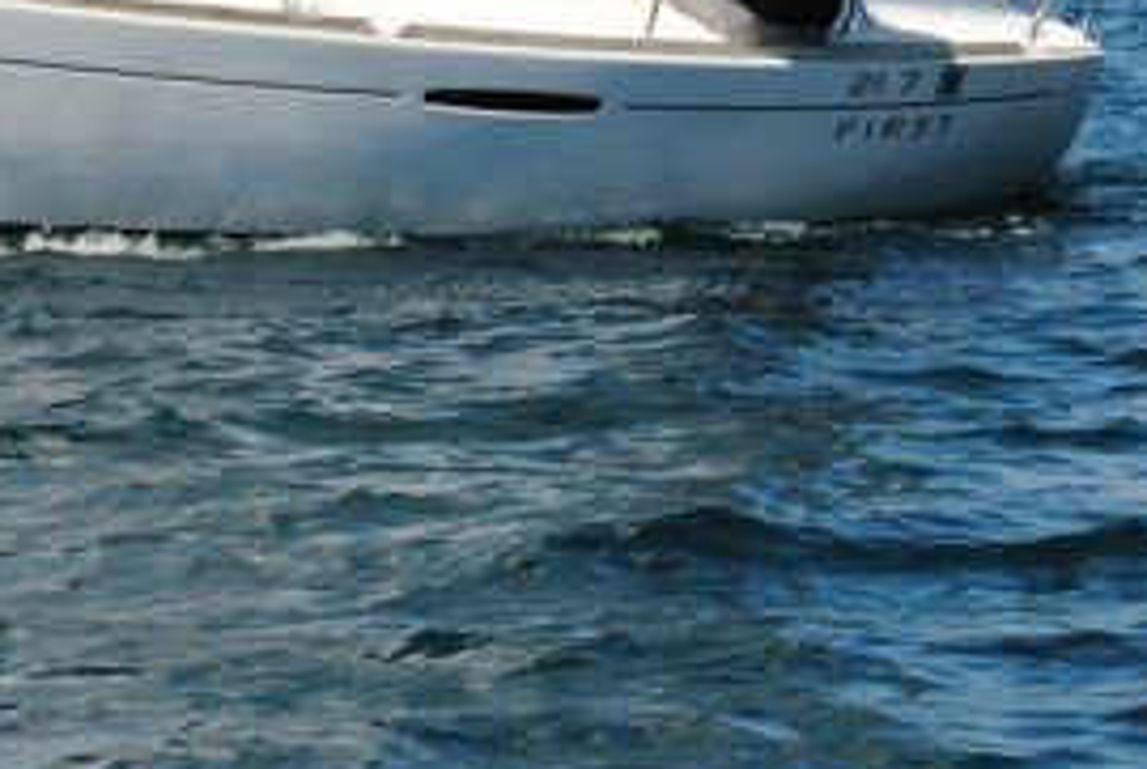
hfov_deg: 8.4
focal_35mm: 244
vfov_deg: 5.6
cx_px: 85
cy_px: -274
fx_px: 7802
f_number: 8
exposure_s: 1/250
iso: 100
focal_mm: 55
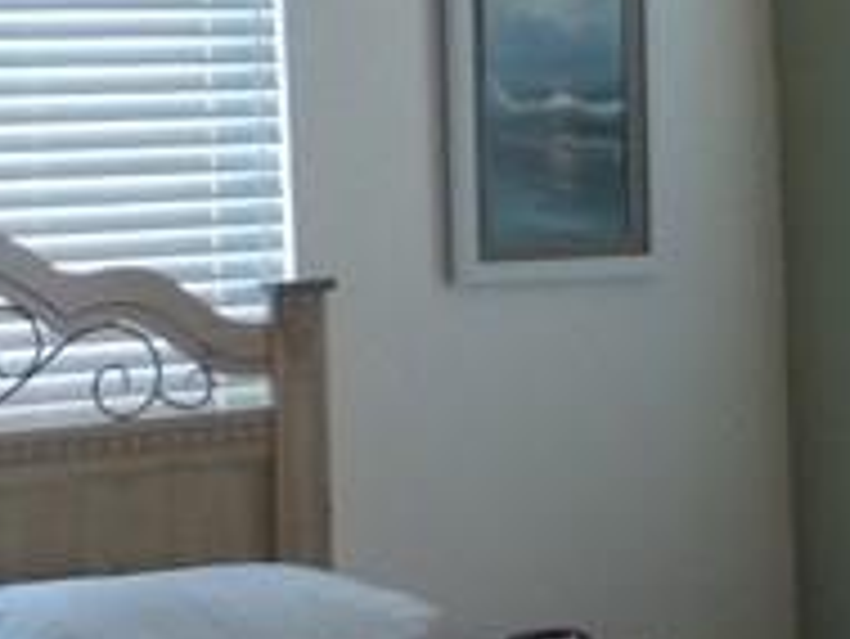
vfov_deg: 11.4
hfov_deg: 15.0
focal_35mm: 130
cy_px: 117
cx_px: 787
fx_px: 3194
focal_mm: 4.3
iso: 250
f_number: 3.3
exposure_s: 1/60
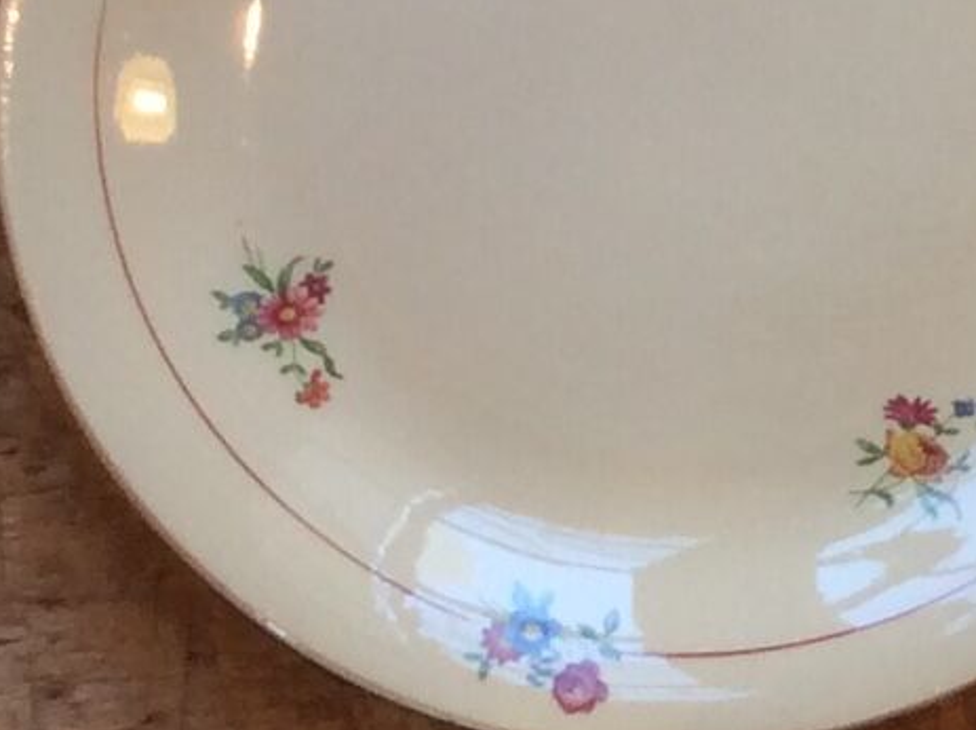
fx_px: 5040
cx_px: 2485
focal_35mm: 179
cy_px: -344
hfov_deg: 9.6
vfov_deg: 8.1
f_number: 2.4
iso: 32
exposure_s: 1/50
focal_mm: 3.3
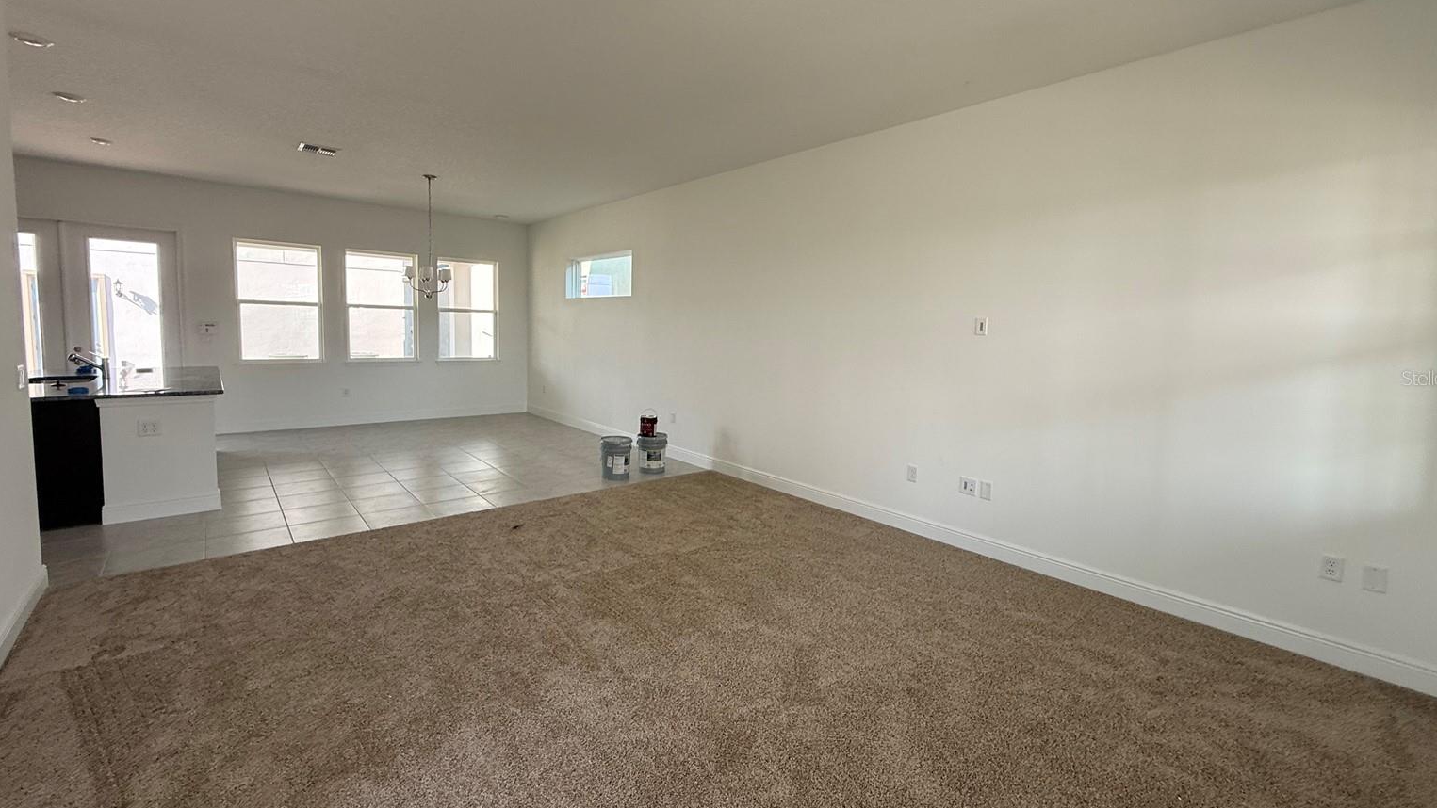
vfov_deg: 67.0
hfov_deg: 99.3
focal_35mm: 16
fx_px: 610
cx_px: 737
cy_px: 378
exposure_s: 1/113
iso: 64
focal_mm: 2.22
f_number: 2.2
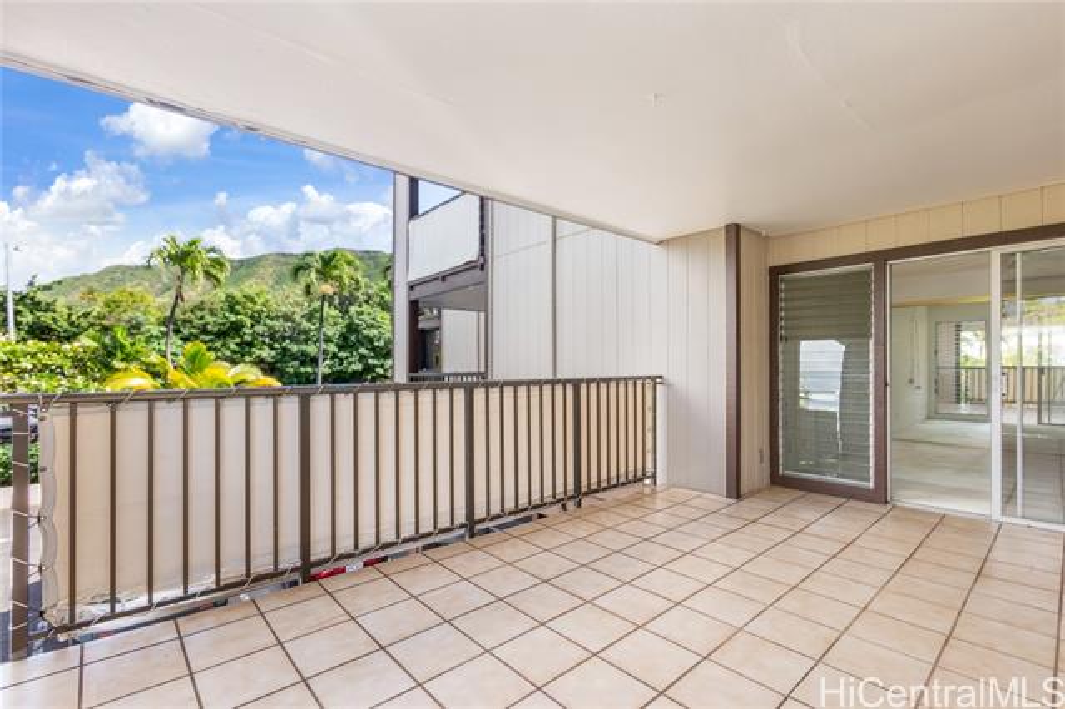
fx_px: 444
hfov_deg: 100.4
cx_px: 532
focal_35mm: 15
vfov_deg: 77.3
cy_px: 354
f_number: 8
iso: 400
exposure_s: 1/80
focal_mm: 10
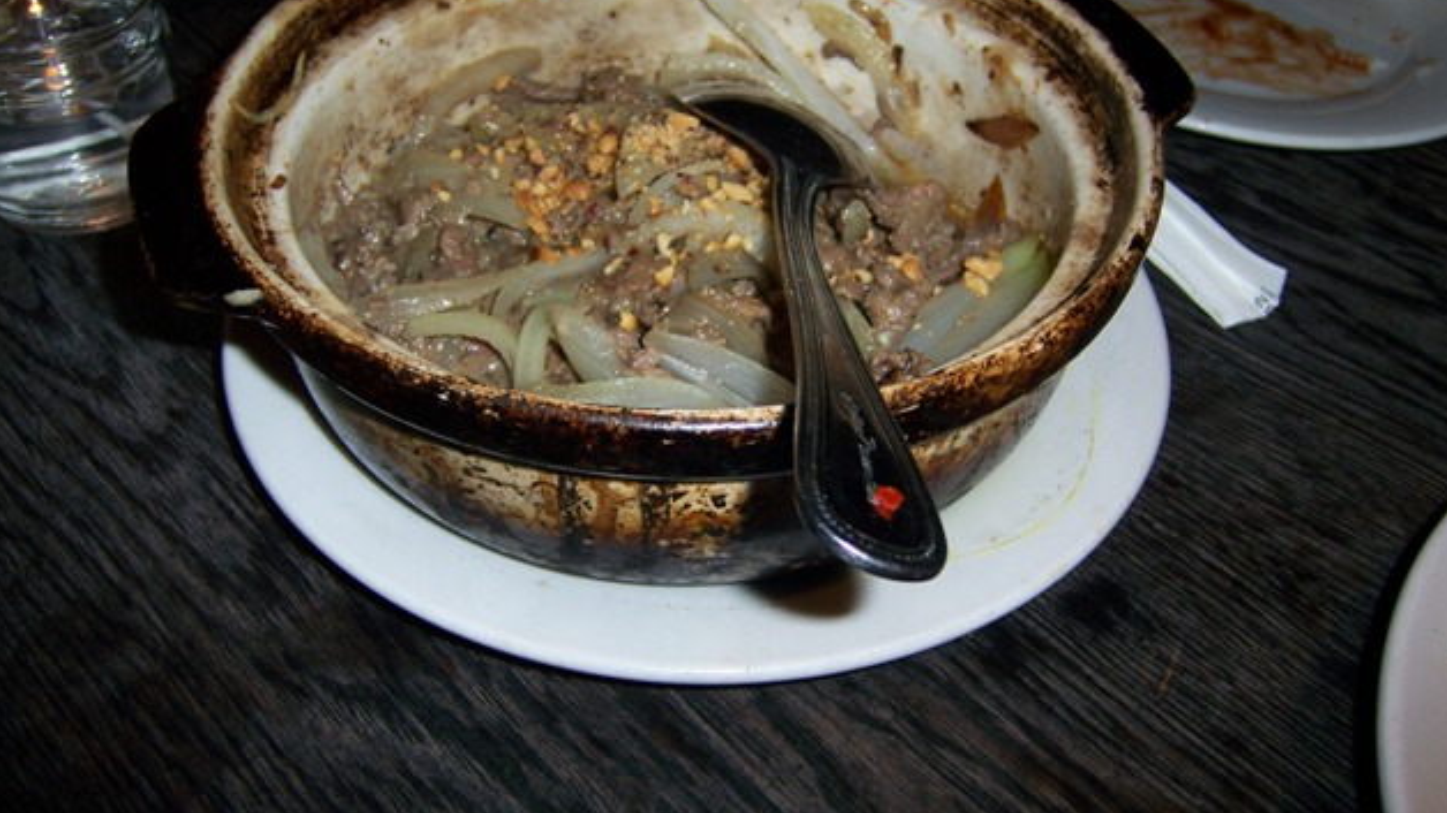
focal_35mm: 40
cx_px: 726
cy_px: 389
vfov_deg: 29.7
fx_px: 1534
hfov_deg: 50.5
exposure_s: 1/60
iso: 100
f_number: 2.8
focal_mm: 6
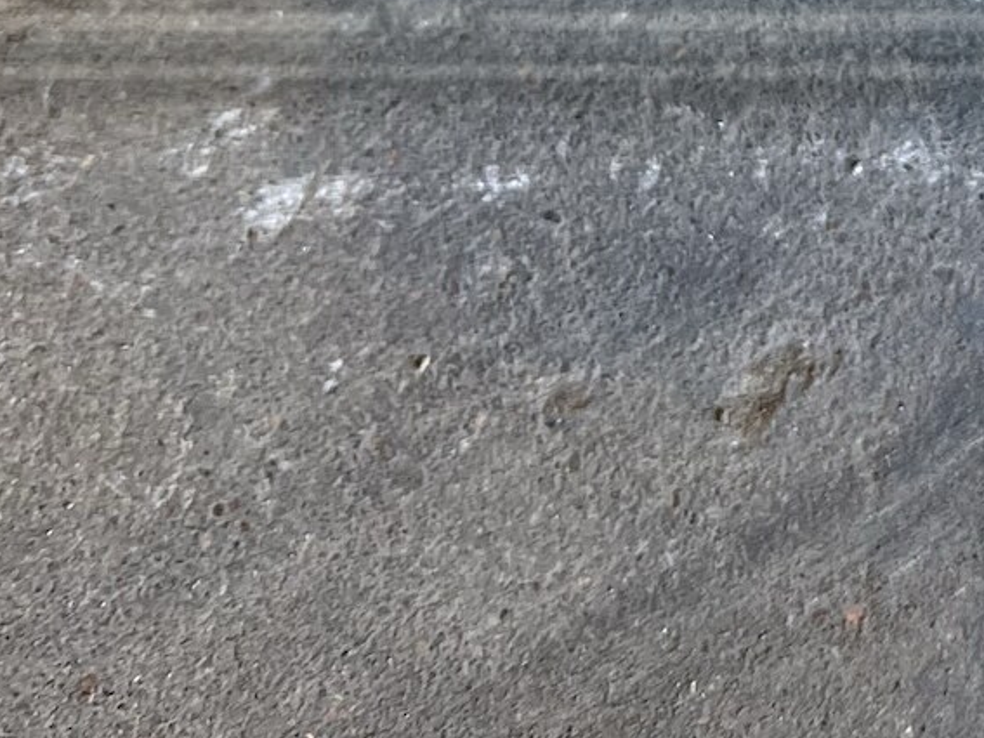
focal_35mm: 88
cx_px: 1241
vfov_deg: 15.3
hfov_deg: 20.5
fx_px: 2501
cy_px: -425
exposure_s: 1/120
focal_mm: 5.7
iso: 125
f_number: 1.5
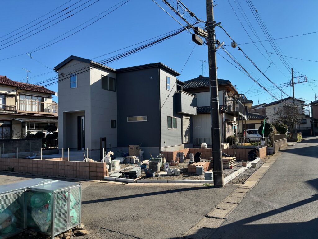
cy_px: 120
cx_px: 159
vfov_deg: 53.1
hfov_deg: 67.3
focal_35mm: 26
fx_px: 239
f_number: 1.6
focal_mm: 5.96
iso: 50
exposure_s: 1/2024
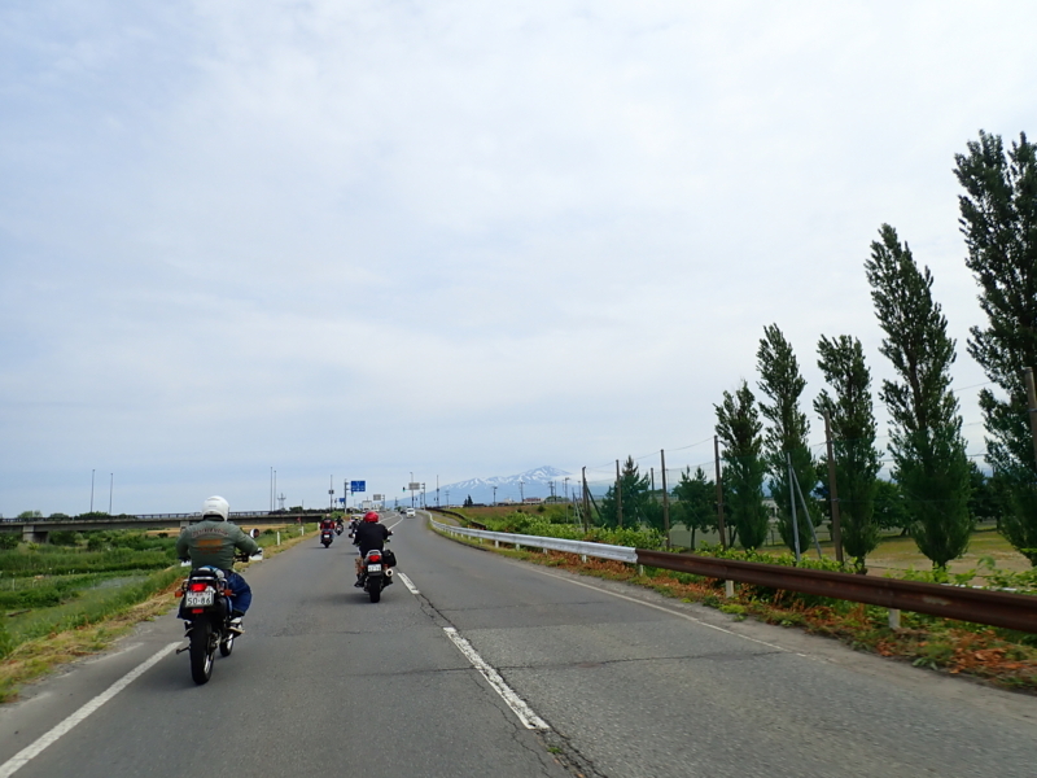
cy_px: 389
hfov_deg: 69.4
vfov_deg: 54.9
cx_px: 518
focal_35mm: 25
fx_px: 749
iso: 100
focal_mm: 4.5
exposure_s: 1/250
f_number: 8
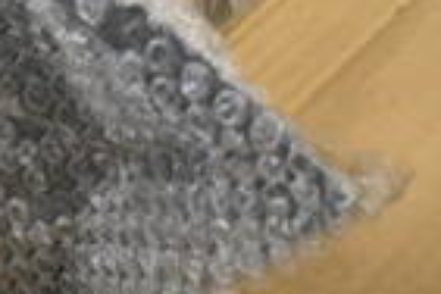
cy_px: -297
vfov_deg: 9.8
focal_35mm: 130
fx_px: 1592
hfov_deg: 15.6
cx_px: 69
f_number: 3.8
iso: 4500
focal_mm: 20
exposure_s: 1/125
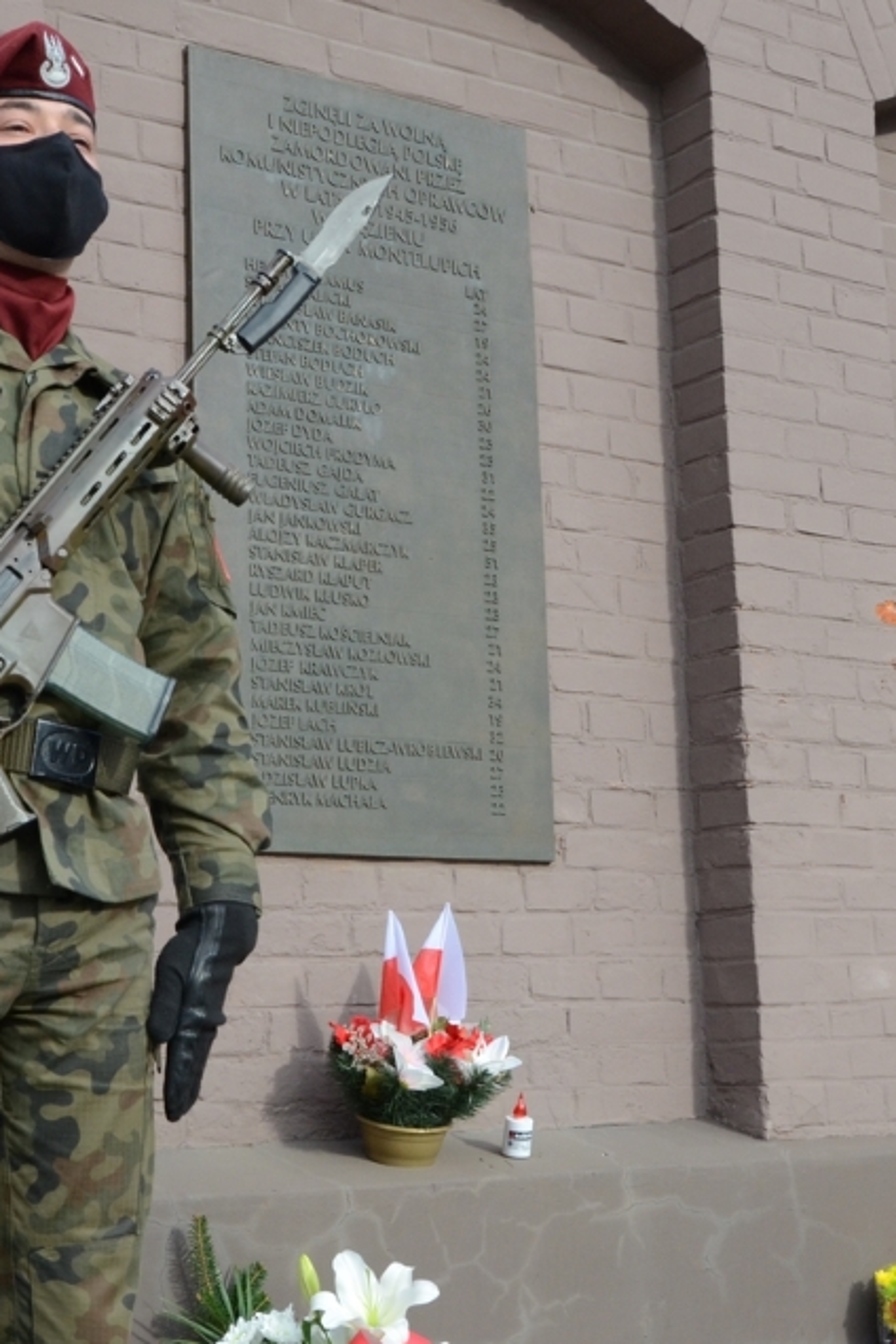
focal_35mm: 50
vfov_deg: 39.6
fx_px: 1867
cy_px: 670
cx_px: 368
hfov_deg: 26.9
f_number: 9
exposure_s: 1/320
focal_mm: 22
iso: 800
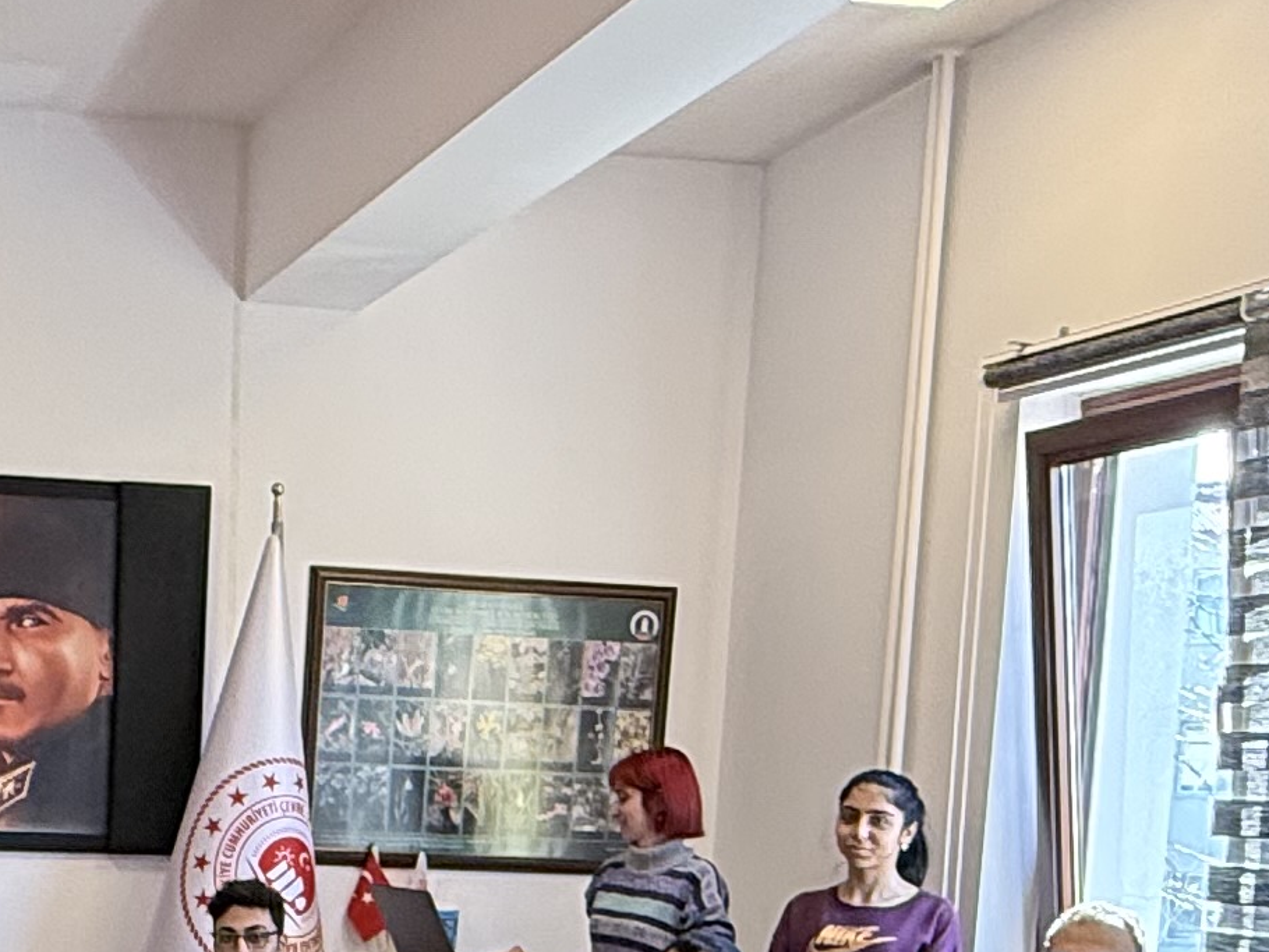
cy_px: 1064
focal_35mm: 62
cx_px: 40
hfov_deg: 29.4
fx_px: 2273
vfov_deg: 22.3
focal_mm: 2.22
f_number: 2.2
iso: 200
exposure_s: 1/120
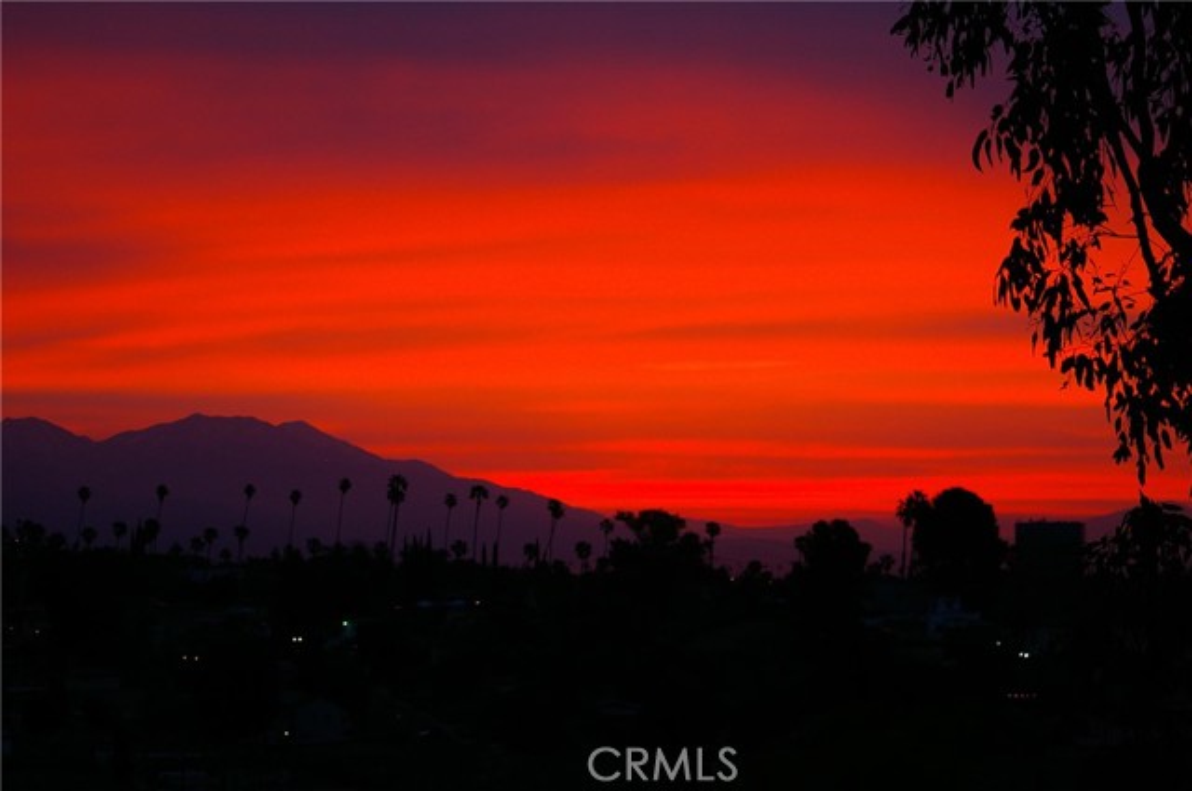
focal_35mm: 105
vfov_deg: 13.0
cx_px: 596
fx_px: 3472
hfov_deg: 19.5
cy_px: 396
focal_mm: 70
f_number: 4
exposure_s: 1/180
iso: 400
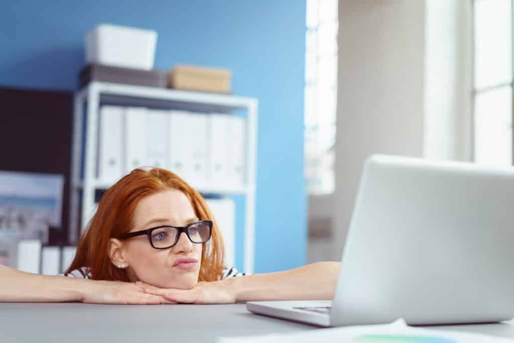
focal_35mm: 55
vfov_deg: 24.6
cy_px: 172
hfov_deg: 36.2
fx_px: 785
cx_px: 257
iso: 100
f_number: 2.2
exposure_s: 1/160
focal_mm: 55
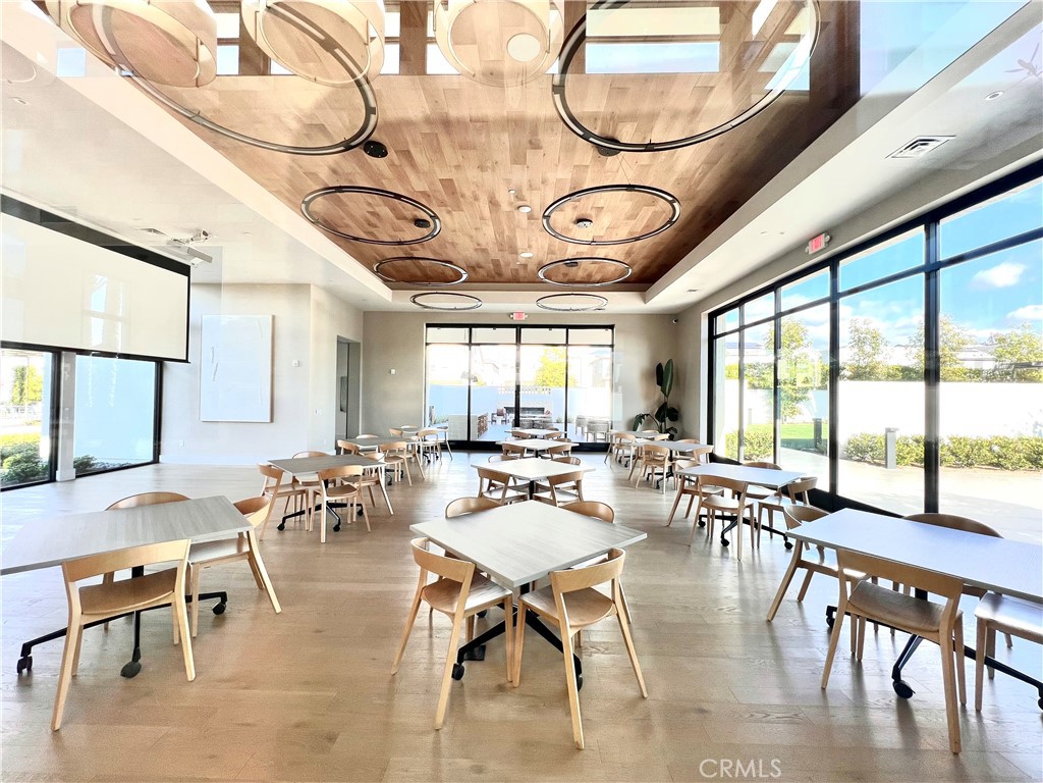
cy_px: 392
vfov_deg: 89.9
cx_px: 522
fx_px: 392
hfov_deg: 106.2
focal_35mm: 13
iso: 50
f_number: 1.8
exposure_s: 1/120
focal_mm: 1.57
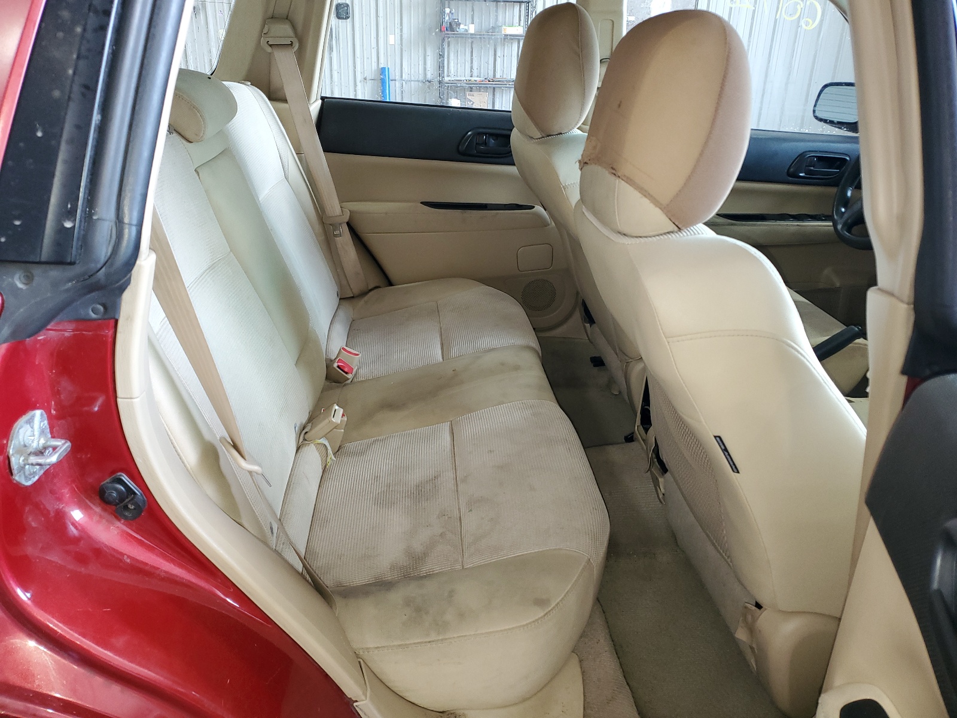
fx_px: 719
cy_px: 359
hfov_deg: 67.3
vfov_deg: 53.1
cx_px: 478
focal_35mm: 26
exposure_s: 1/60.2
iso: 92
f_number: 1.5
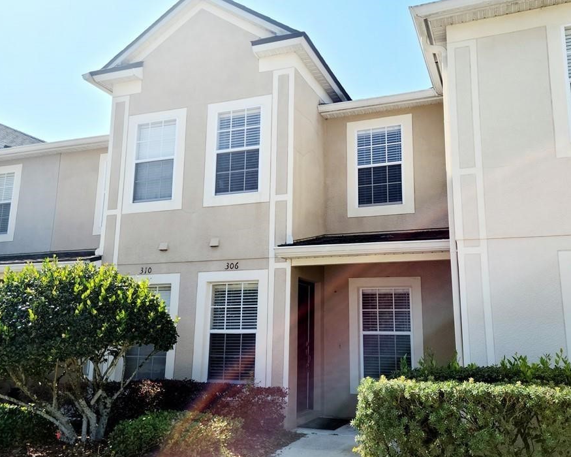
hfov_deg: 55.5
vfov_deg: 45.8
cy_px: 230
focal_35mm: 32
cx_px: 316
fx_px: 541
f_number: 2
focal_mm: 5.9
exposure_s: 1/714
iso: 25
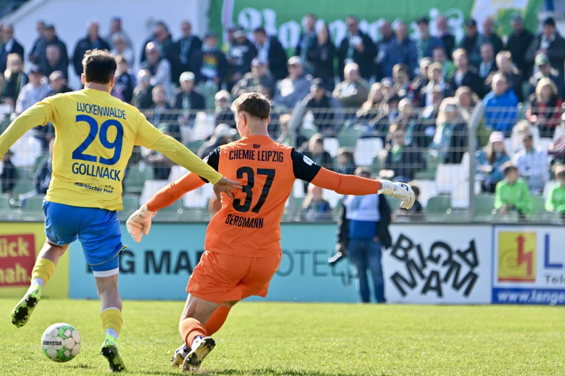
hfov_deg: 5.6
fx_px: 5822
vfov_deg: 3.7
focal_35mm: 371
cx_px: 232
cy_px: 180
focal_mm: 290
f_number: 5.6
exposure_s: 1/1250
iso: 360
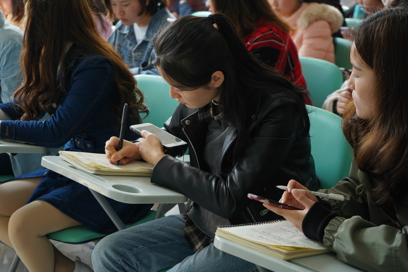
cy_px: 136
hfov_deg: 28.8
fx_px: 793
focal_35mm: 70
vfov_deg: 19.5
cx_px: 204
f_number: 5.6
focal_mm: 70
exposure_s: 1/80
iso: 640
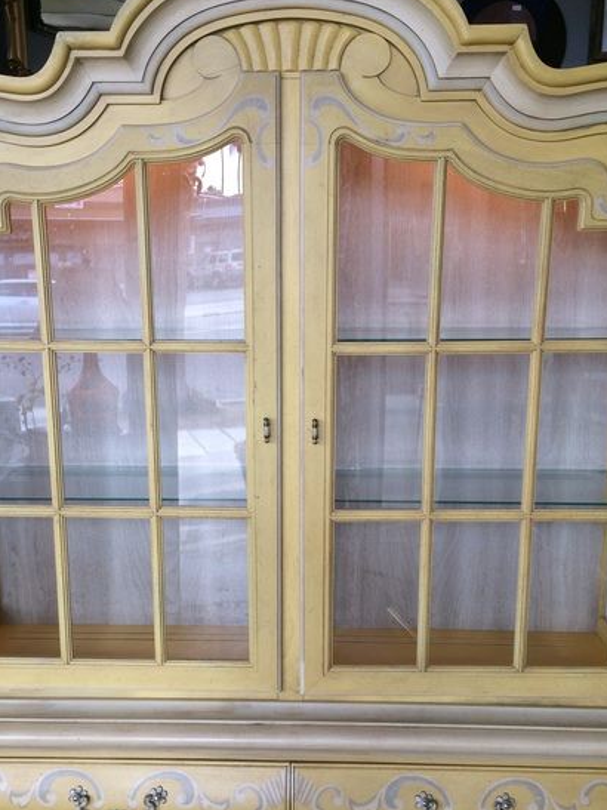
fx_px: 865
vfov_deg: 50.1
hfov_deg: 38.6
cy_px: 438
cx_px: 277
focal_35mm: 37
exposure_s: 1/120
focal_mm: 4.12
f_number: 2.2
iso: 50
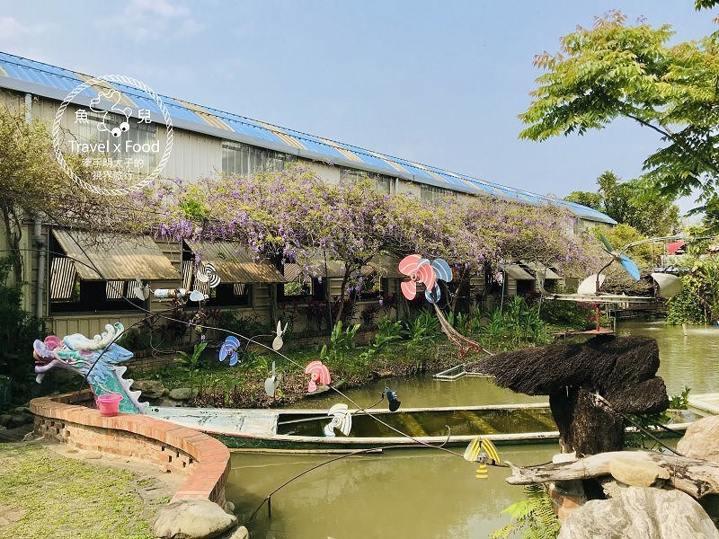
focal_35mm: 28
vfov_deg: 49.7
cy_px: 270
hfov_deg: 63.4
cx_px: 360
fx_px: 582
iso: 20
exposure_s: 1/2083
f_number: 1.8
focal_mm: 3.99
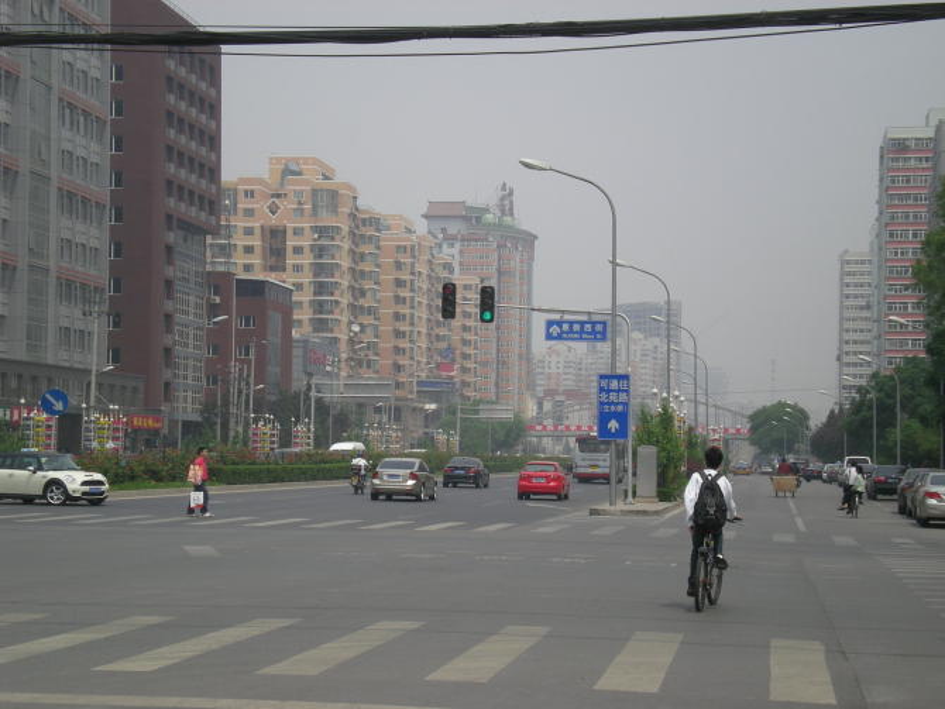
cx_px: 472
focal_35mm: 74
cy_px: 354
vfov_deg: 19.9
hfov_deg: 26.3
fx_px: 2021
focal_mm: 12.3
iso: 50
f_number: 6.5
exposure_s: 1/231
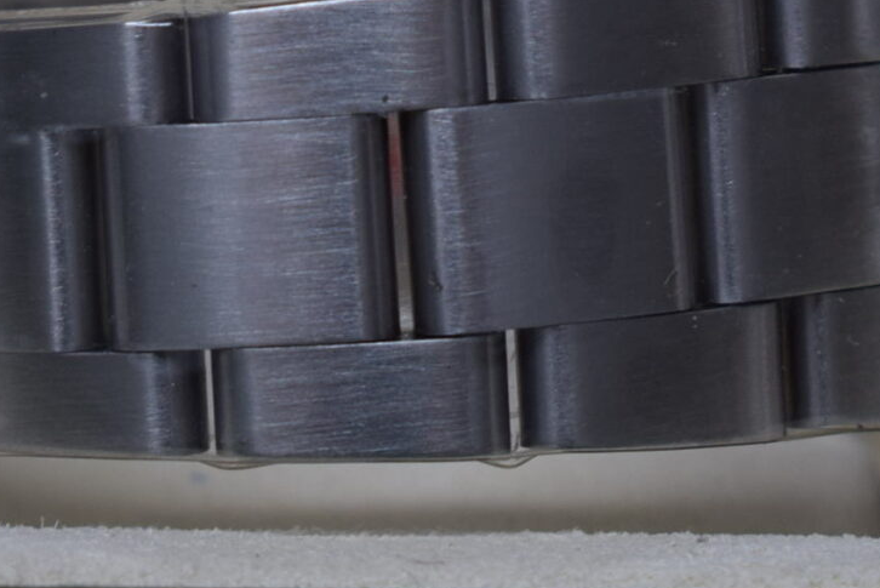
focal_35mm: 291
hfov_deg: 7.1
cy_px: -393
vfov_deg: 4.7
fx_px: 7111
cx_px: 588
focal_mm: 55
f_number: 7.1
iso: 400
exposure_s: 1/40
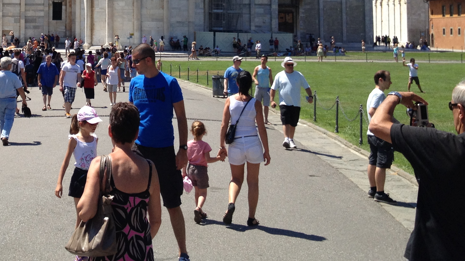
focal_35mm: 72
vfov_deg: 16.1
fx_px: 888
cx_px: 101
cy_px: -57
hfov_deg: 28.8
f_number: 2.4
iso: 64
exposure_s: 1/1284
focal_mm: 4.28
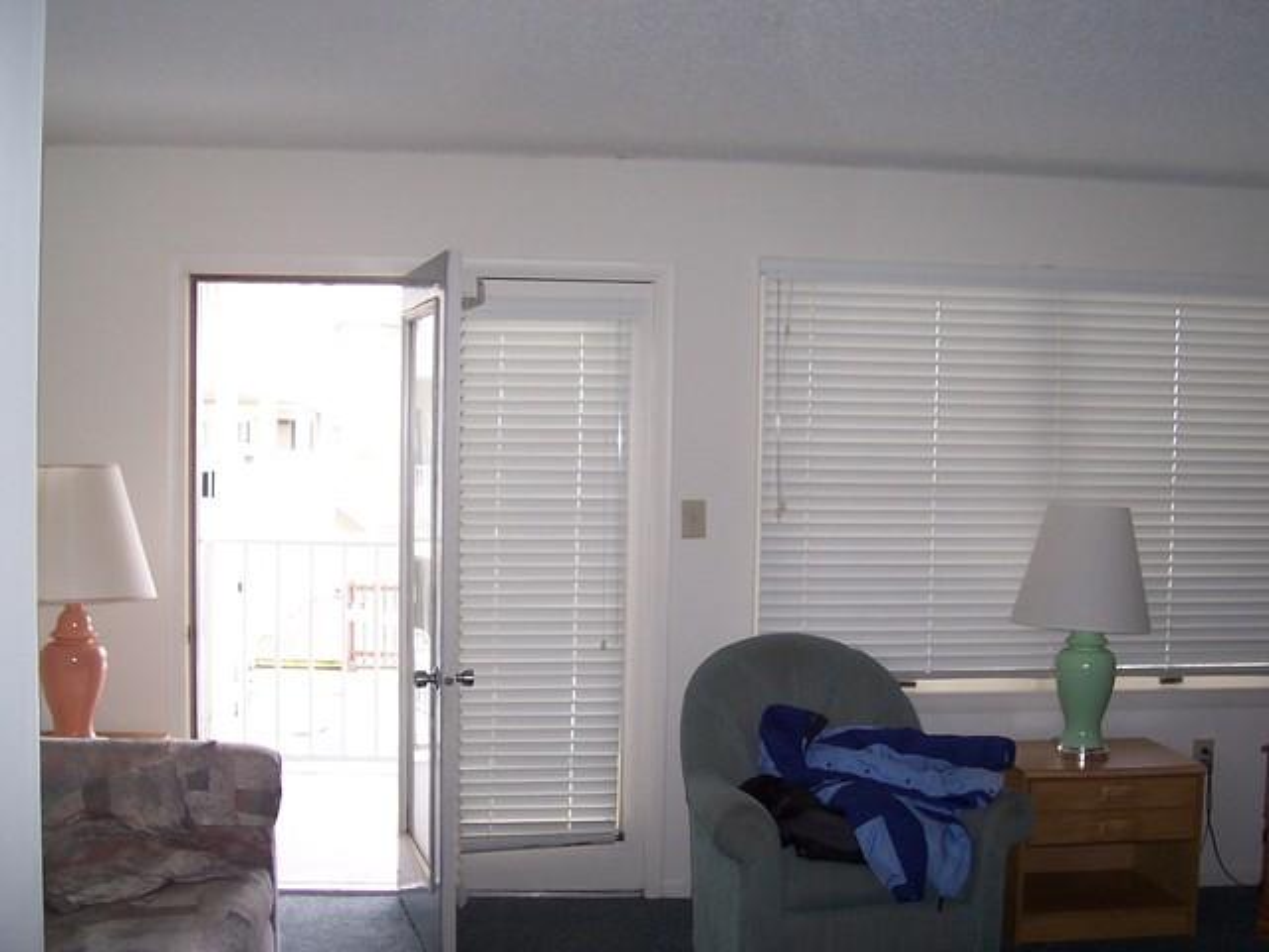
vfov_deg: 38.7
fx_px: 1356
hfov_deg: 50.1
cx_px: 634
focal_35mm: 37
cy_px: 476
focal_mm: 5.6
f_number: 2.8
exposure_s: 1/60
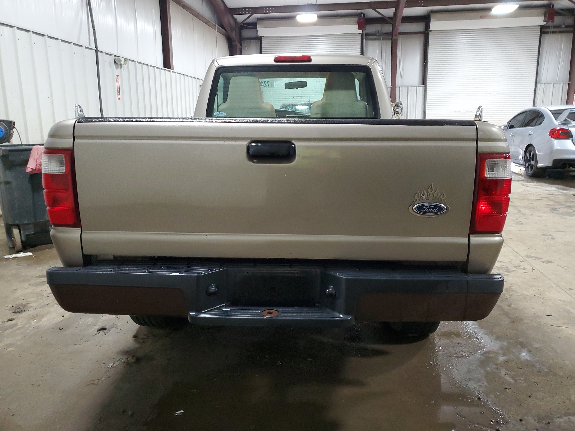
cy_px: 216
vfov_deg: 53.1
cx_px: 288
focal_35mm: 26
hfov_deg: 67.3
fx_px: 432
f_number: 1.5
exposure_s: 1/60.2
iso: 279
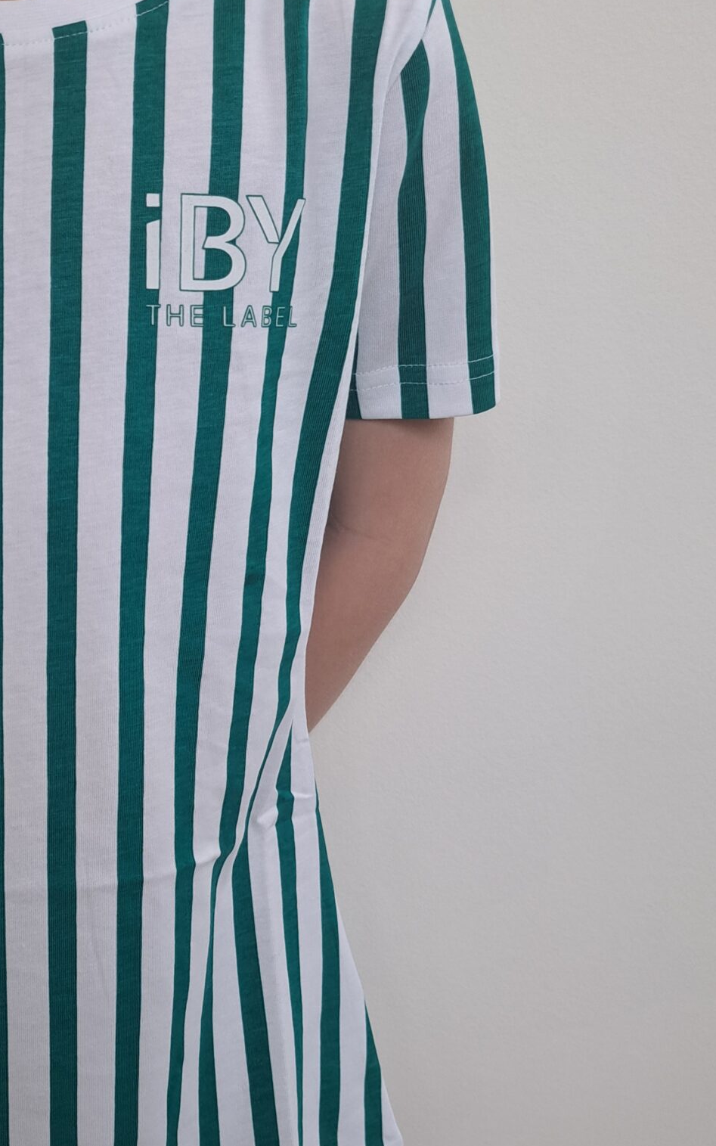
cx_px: 67
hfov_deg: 28.7
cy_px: 740
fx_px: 1342
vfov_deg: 45.7
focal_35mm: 43
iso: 50
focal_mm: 5.23
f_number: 1.8
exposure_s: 1/50
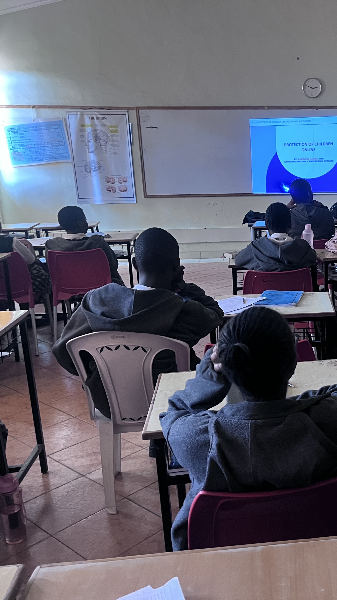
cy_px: 300
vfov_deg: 52.8
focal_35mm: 38
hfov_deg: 29.0
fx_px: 604
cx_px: 343
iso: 640
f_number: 1.6
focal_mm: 5.1
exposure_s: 1/40
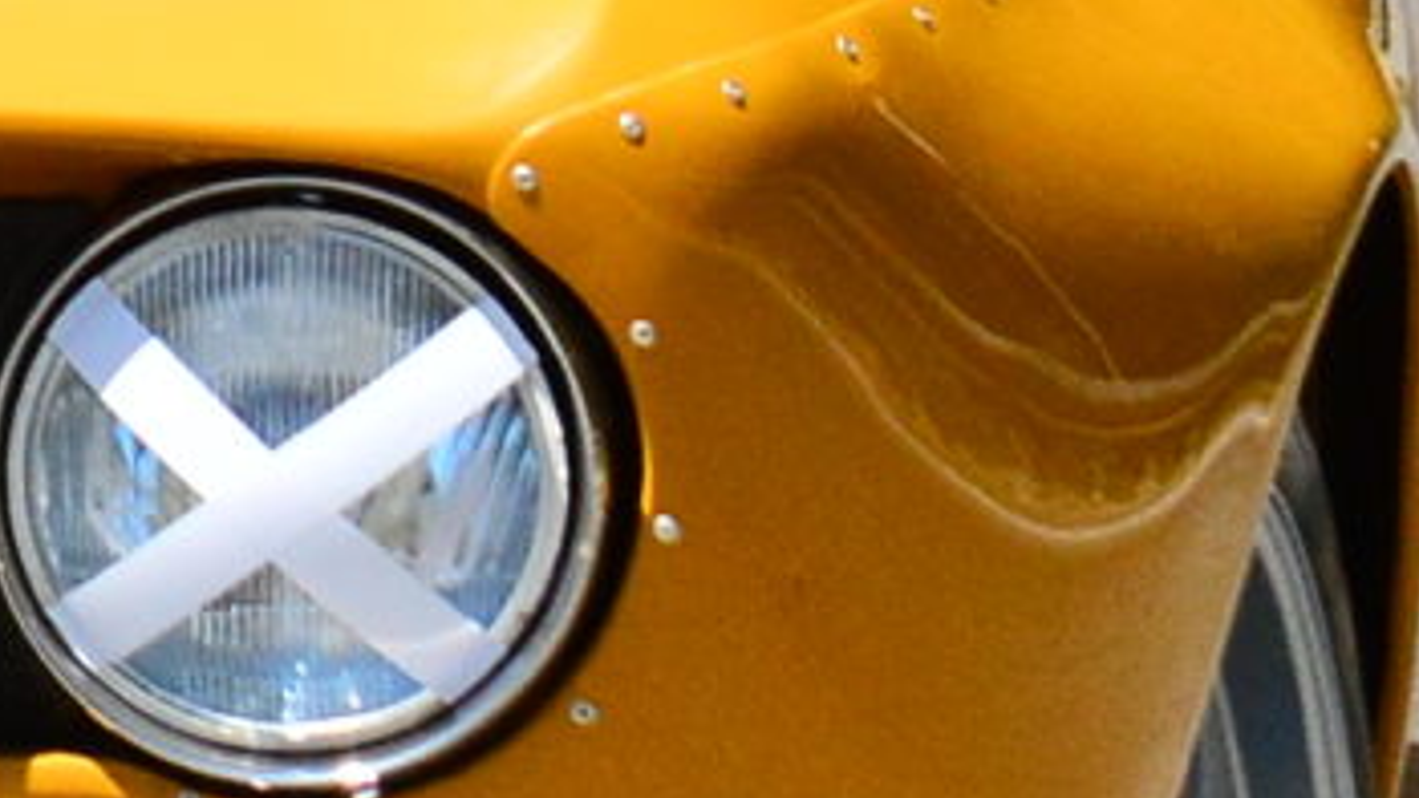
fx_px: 67092
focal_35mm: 1783
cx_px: -1650
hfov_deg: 1.2
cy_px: -693
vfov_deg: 0.7
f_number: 8
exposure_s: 1/1600
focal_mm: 155
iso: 640
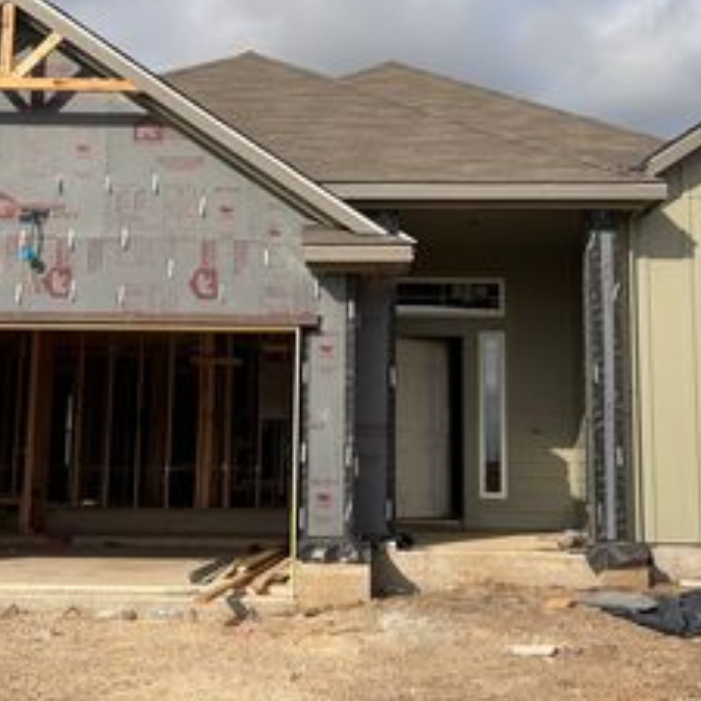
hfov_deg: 33.4
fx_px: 1168
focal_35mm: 51
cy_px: 294
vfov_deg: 33.3
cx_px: 315
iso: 50
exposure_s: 1/6329
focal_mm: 5.96
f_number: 1.6
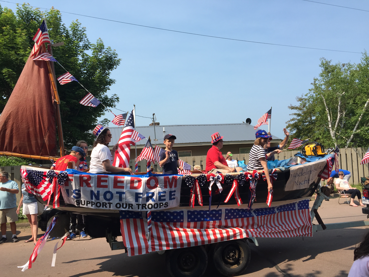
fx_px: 309
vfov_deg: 48.2
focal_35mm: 29
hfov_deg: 61.7
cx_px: 184
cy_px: 138
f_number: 2.2
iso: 32
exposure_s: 1/1364
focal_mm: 4.15
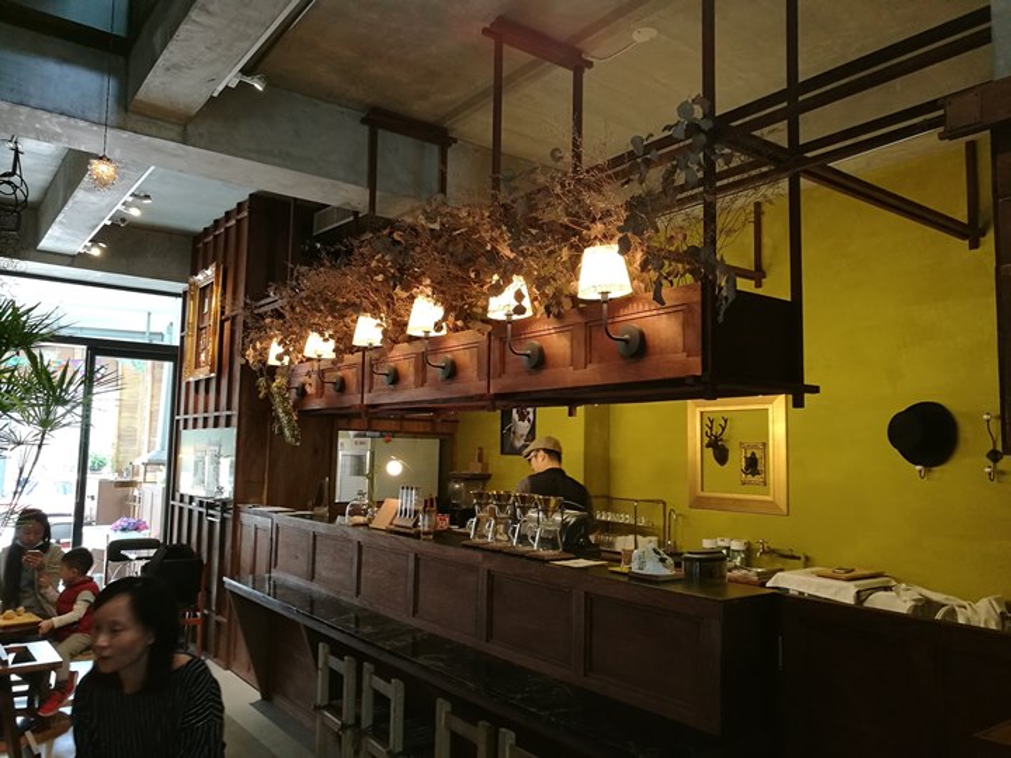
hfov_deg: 65.3
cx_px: 506
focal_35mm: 27
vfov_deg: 51.4
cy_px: 379
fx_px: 789
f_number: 2.2
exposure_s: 1/30
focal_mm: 4.5
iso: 200
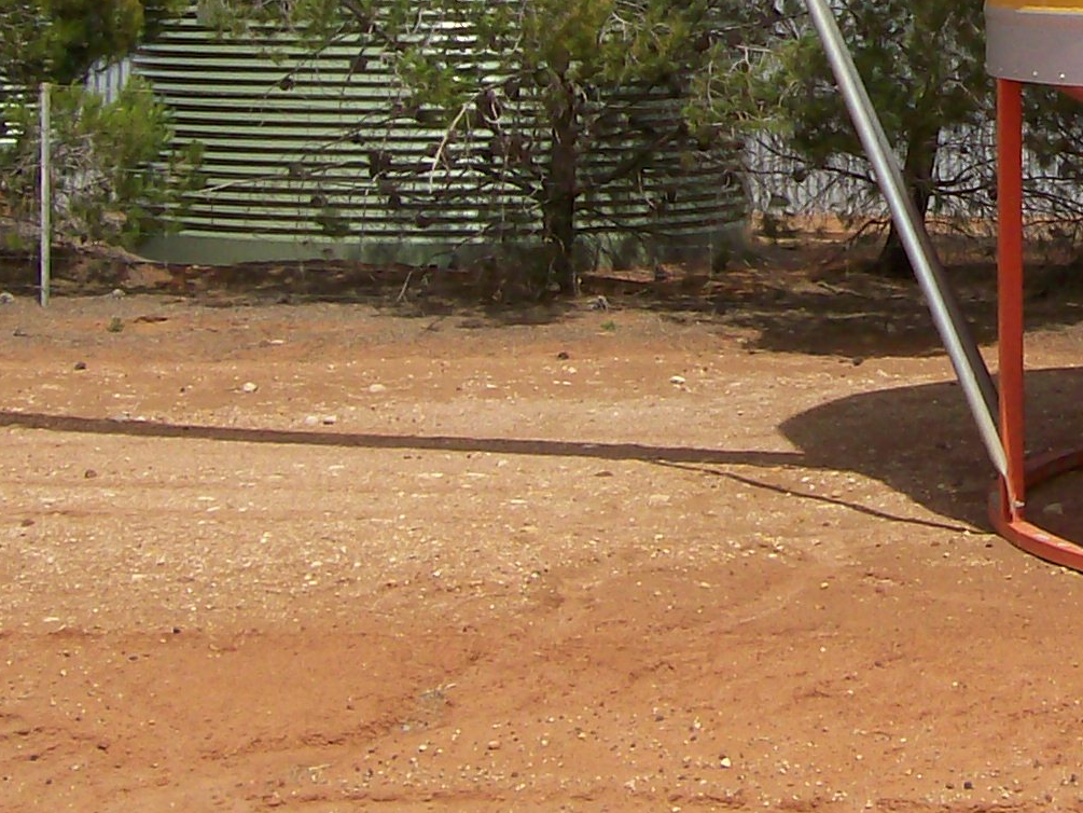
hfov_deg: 17.2
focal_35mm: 110
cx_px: 1220
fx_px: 3442
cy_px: -210
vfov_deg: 13.1
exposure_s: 1/722
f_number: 4.8
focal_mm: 6
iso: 80
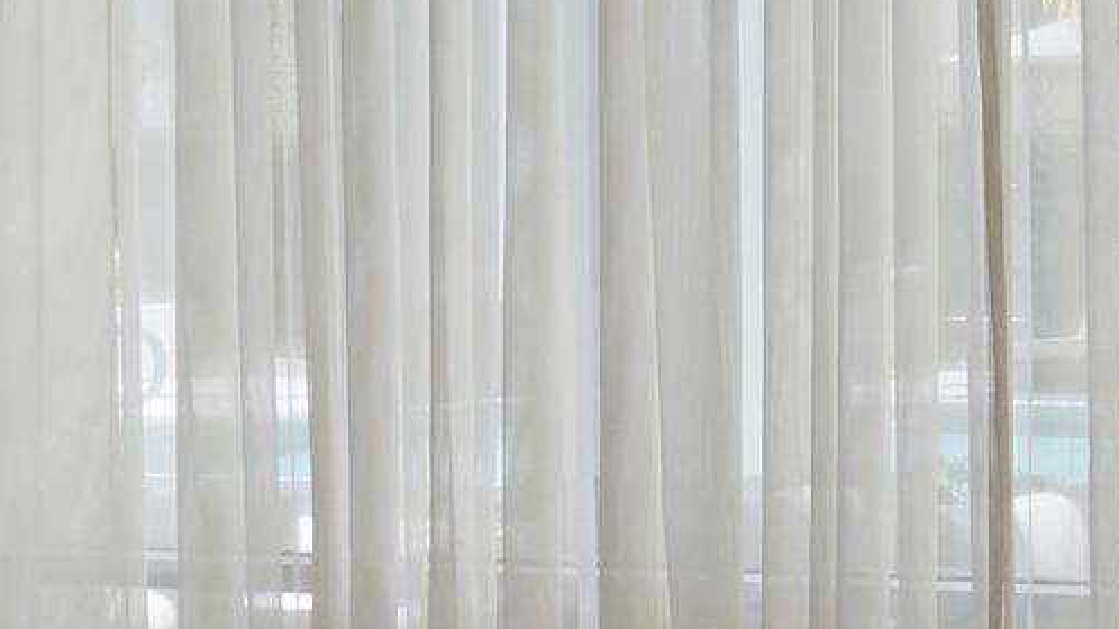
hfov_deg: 15.9
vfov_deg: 10.8
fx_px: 3323
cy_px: 118
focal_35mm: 112
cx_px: 2083
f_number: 7.1
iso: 320
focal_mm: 26
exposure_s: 1/200
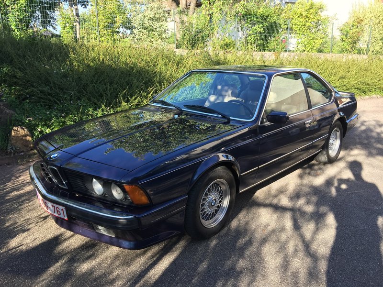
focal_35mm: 29
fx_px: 321
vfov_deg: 48.2
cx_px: 192
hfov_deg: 61.7
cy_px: 144
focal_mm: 4.15
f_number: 2.2
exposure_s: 1/302
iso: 32
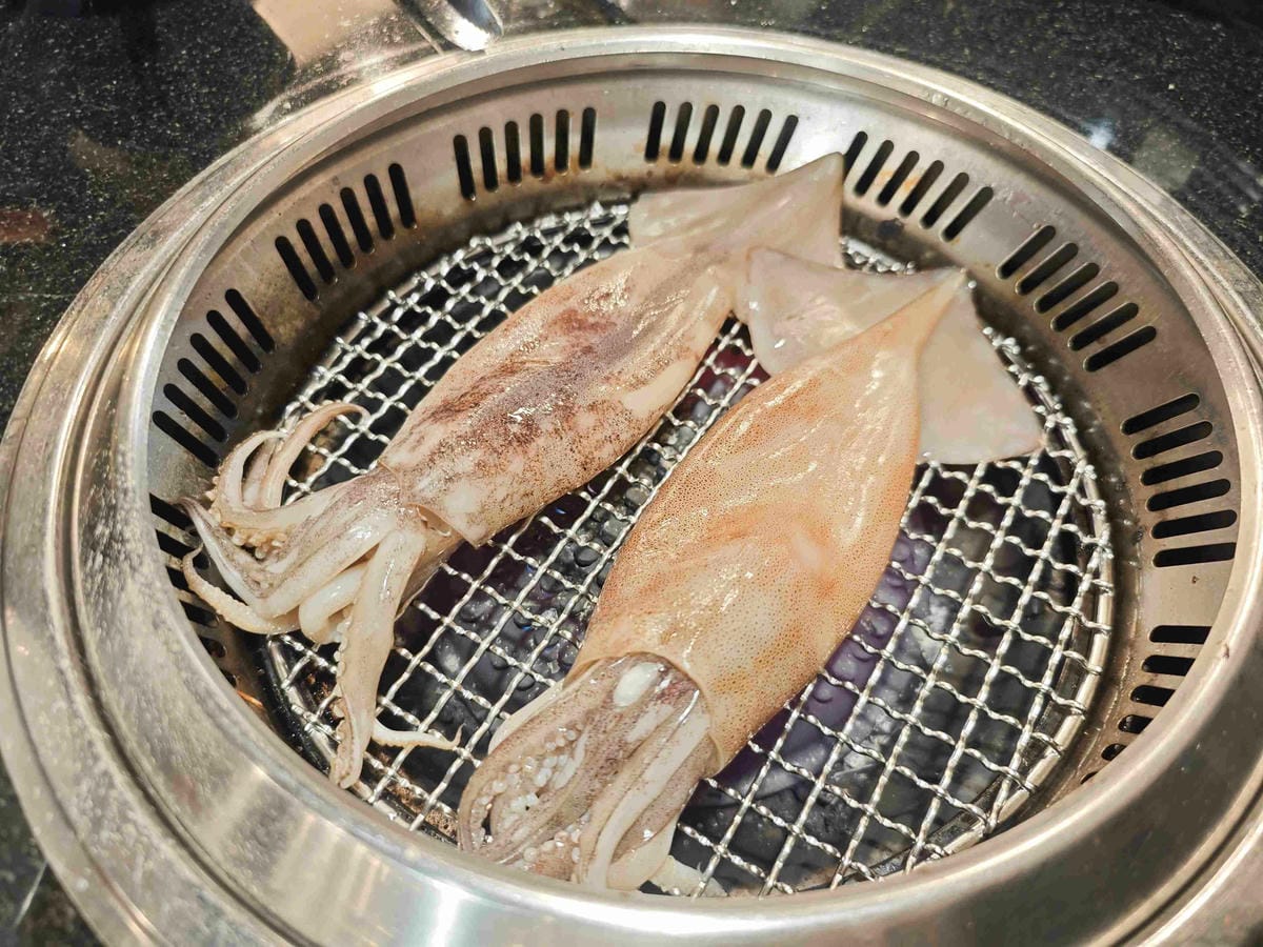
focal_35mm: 23
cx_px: 632
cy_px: 474
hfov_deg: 73.9
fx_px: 839
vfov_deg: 58.9
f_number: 1.63
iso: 250
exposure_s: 1/60
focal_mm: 8.72
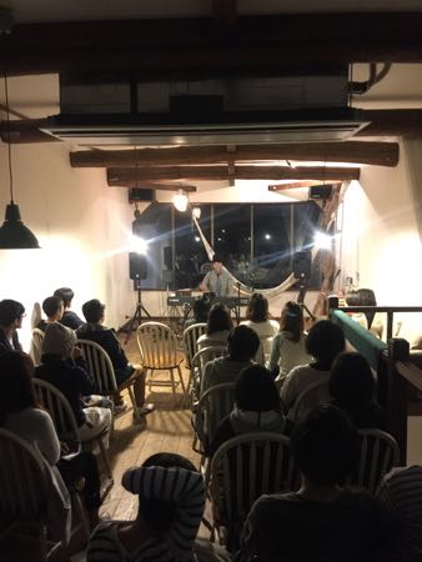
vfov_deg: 61.6
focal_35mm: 29
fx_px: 471
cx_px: 211
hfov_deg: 48.3
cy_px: 281
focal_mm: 4.15
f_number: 2.2
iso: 200
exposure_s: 1/4
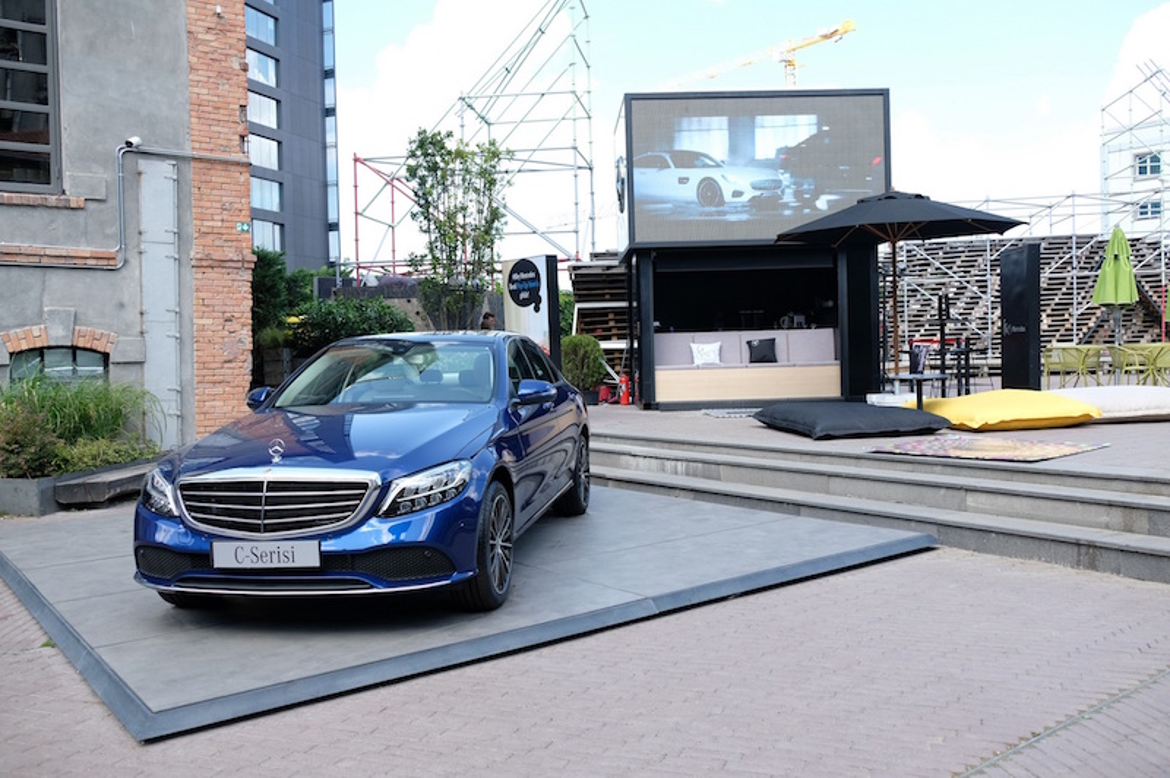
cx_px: 585
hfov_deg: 62.0
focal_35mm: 30
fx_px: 974
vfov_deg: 43.5
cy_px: 389
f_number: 4.5
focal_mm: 20.1
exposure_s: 1/250
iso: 250
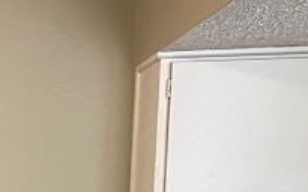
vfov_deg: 8.7
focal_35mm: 138
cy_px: 438
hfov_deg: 13.2
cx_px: -294
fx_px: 1158
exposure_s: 1/60
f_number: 1.8
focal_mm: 4.25
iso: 80
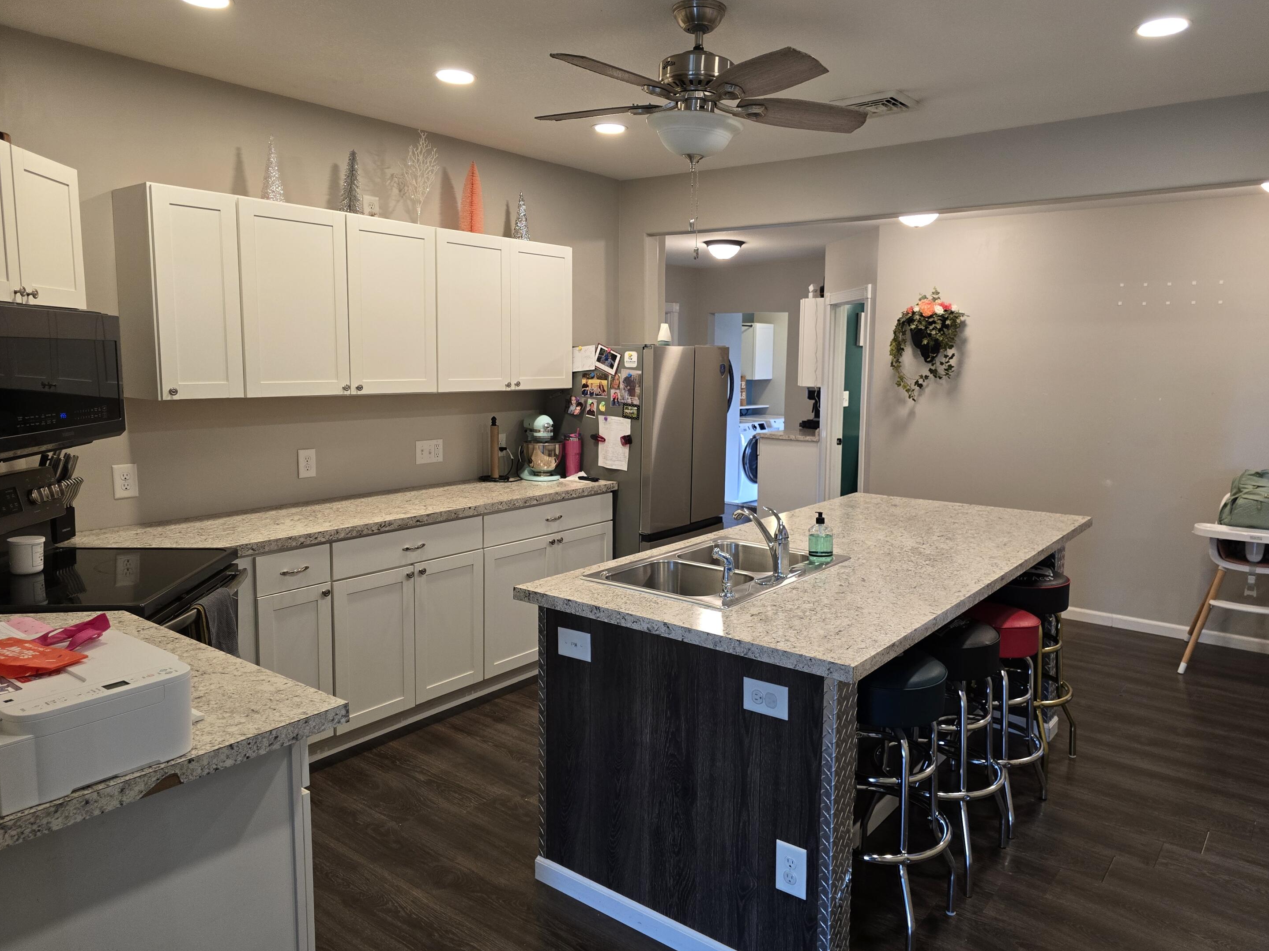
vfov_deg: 56.8
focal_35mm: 24
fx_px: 880
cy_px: 457
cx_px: 644
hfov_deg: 71.6
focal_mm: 6.3
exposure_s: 1/120
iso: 320
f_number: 1.7
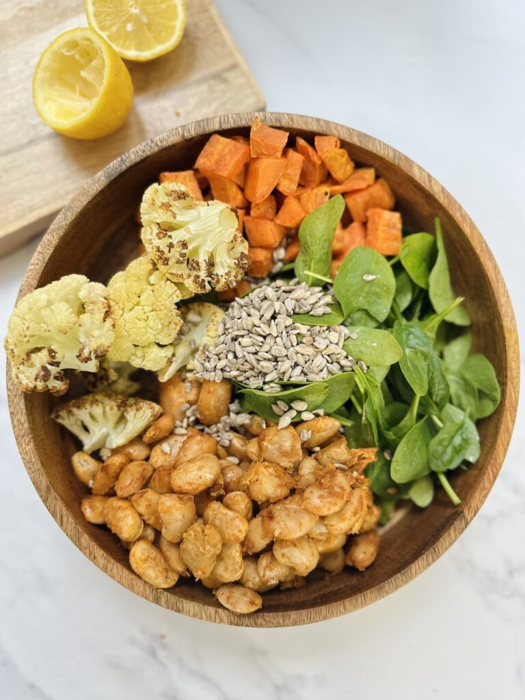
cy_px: 350
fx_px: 485
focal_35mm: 24
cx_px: 262
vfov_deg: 71.6
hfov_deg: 56.8
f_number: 1.78
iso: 250
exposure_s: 1/64
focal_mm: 6.86
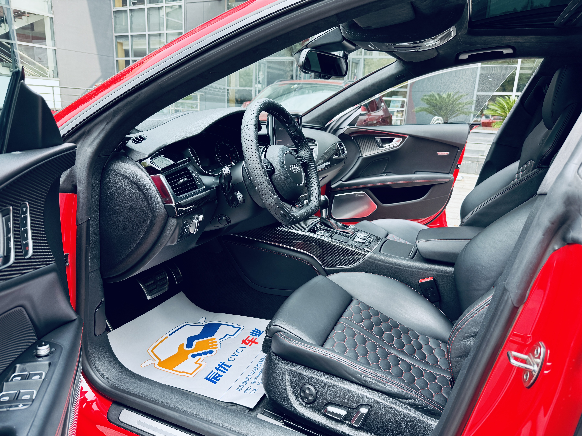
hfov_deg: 71.6
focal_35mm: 24
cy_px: 218
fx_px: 404
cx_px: 291
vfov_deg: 56.8
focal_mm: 6.76
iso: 100
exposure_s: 1/251
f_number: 1.78
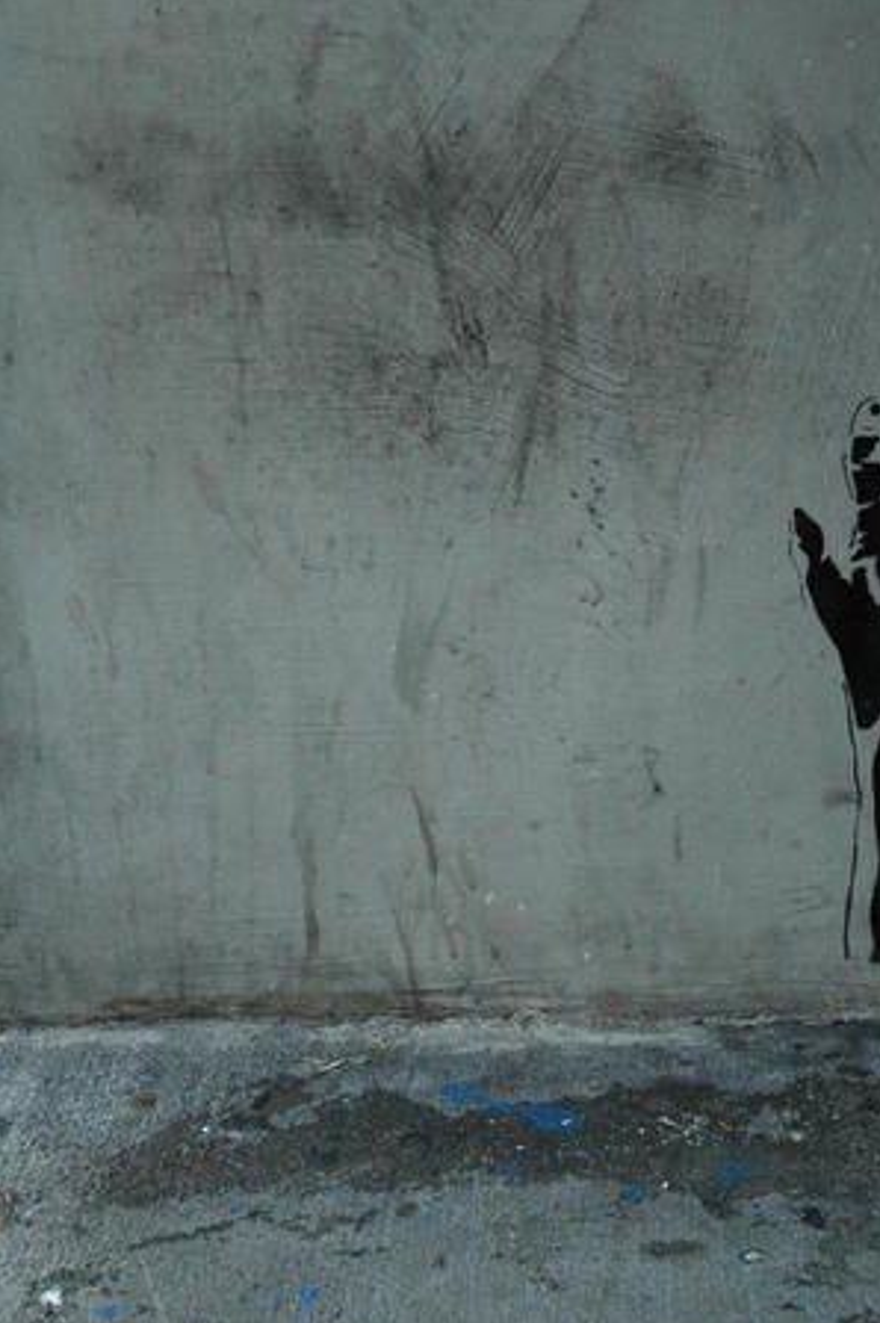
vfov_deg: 27.2
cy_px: 853
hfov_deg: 18.3
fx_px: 2717
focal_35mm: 74
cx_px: 632
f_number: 4.2
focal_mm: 34
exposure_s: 1/30
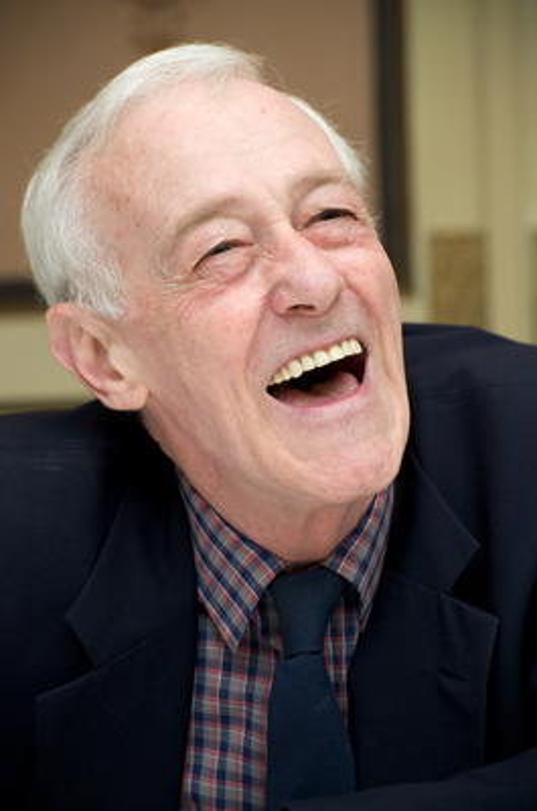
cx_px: 268
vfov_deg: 16.8
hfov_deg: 11.2
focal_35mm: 122
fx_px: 2741
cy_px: 406
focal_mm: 122
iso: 400
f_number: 7.1
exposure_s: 1/60
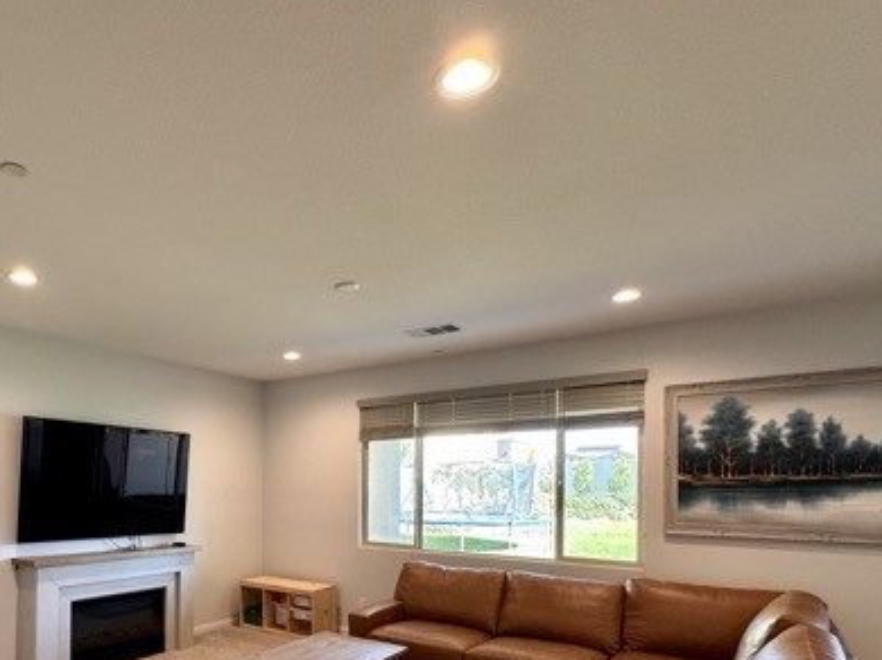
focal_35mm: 23
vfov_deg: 56.3
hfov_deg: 70.2
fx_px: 586
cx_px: 249
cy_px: 484
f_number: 2.2
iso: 200
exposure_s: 1/60
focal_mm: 2.22
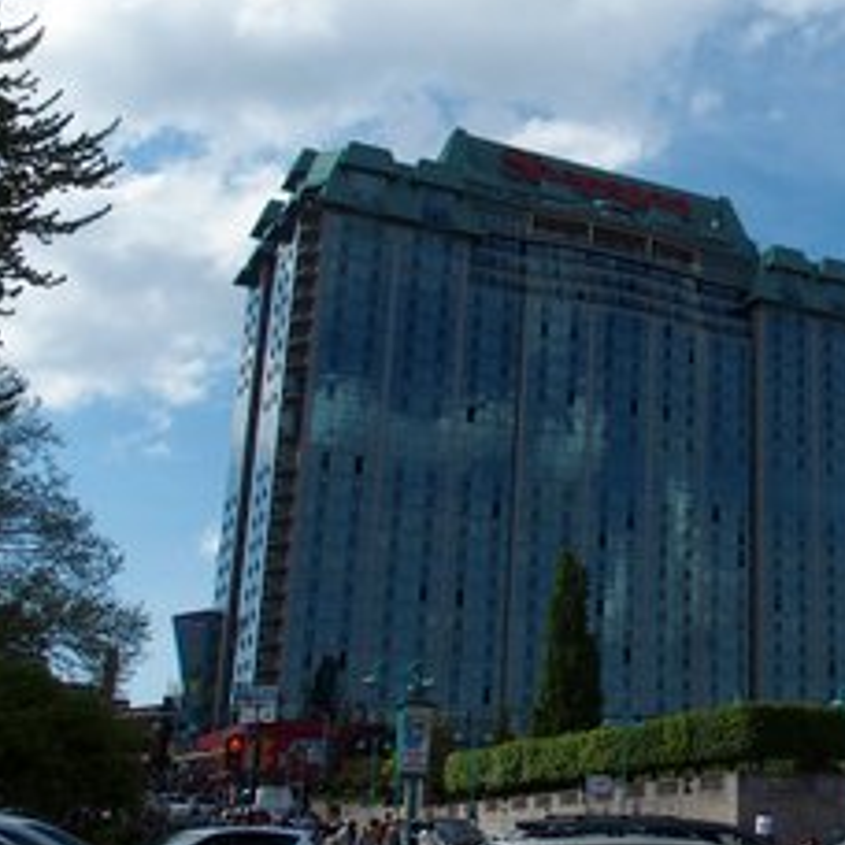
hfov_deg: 30.1
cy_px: 408
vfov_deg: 32.8
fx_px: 1436
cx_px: 882
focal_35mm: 52
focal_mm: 6
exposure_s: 1/800
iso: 100
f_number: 5
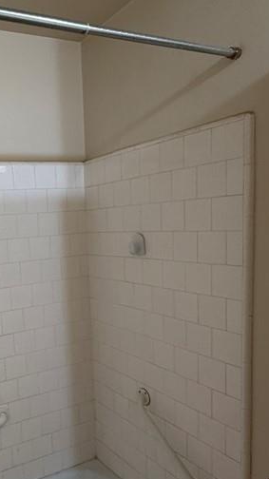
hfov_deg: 35.3
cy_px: 273
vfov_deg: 62.4
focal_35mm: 31
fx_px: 394
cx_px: 22
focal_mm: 2.22
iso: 250
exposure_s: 1/120
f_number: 2.2
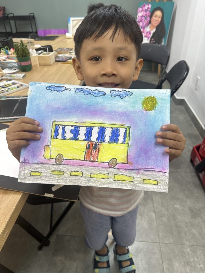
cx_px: 102
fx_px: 190
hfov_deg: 56.8
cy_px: 136
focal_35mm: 24
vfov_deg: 71.6
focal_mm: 6.86
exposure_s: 1/121
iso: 50
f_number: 1.78
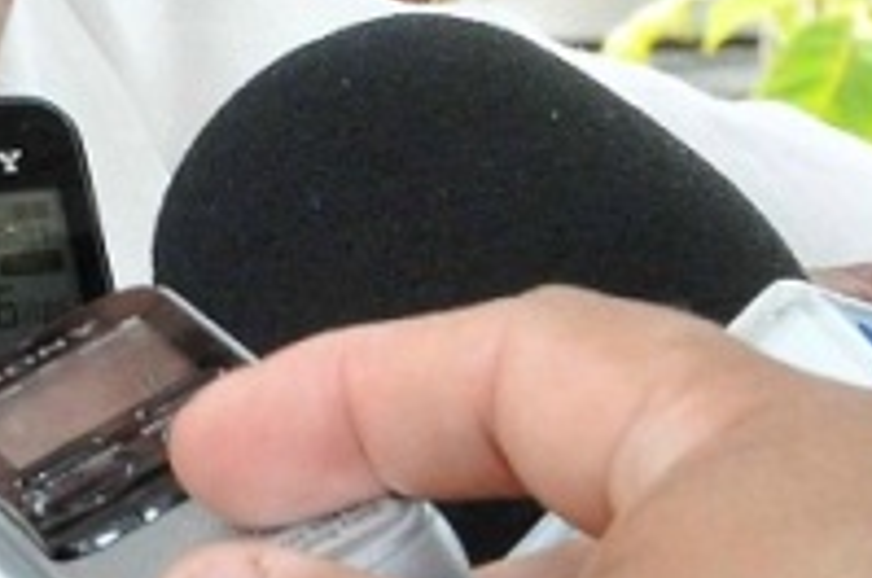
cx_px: -613
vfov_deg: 5.0
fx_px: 6578
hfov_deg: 7.4
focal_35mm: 272
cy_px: -477
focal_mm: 45
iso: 1000
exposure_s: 1/100
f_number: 13
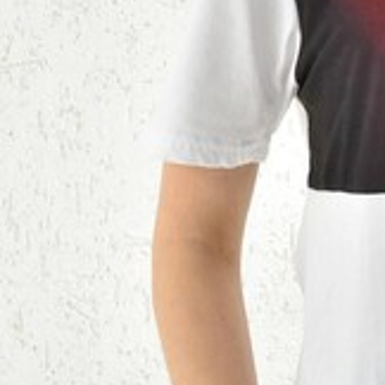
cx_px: 518
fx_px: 1736
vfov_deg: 12.6
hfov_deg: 12.2
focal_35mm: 138
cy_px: 71
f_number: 7.1
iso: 100
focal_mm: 35
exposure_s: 1/160
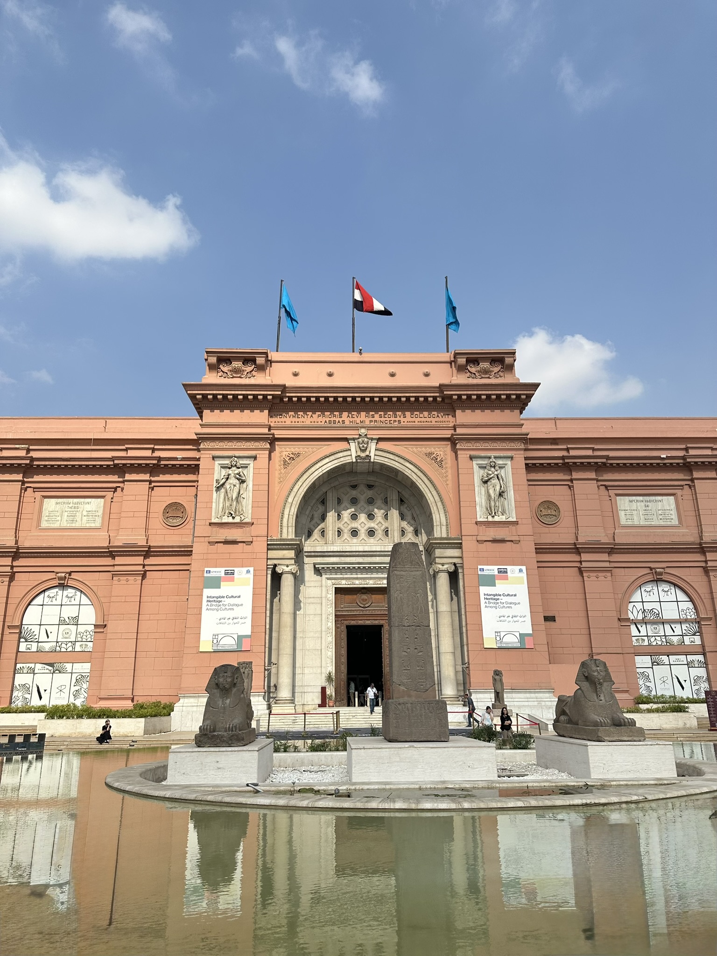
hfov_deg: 56.8
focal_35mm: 24
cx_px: 358
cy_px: 478
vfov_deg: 71.6
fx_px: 663
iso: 80
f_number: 1.78
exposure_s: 1/6623
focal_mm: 6.86
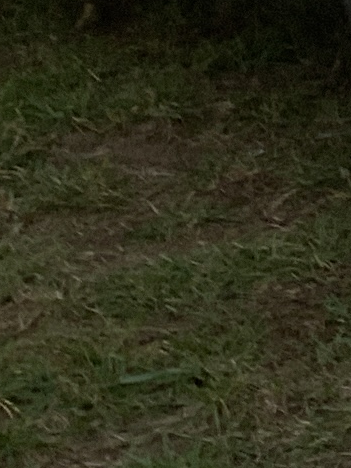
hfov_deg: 6.1
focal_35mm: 224
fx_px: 3028
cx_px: 1058
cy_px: -655
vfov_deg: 8.1
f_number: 1.8
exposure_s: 1/121
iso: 25
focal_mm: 4.25
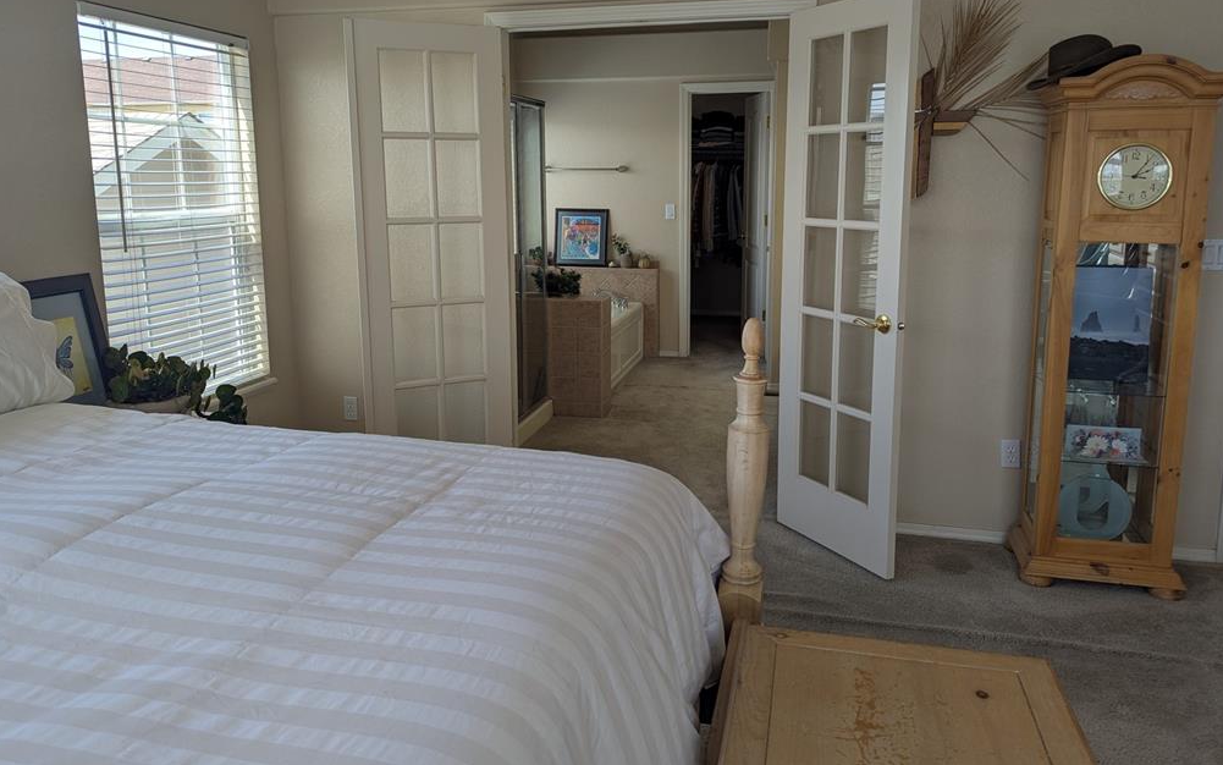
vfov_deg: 47.4
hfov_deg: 70.4
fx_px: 867
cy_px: 317
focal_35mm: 26
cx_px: 601
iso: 38
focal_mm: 6.81
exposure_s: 1/370
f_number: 1.85
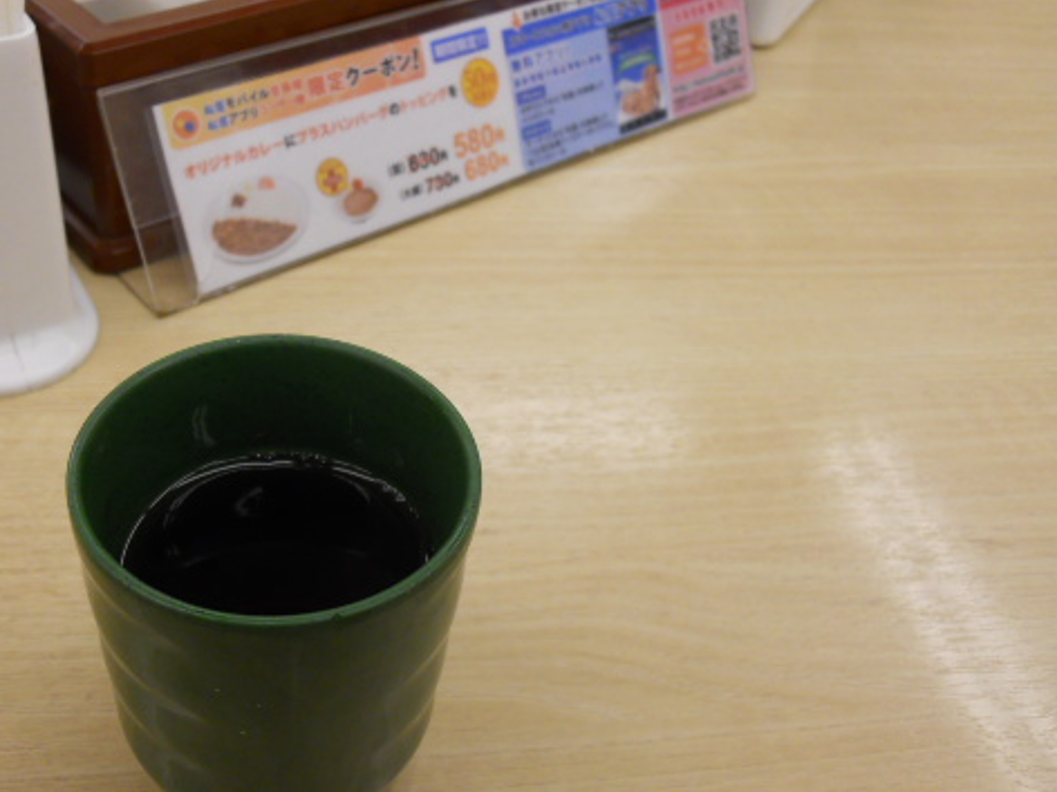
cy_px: 345
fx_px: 1160
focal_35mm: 38
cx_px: 347
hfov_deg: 48.1
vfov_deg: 37.7
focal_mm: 5
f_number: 2.7
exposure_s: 1/250
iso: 200
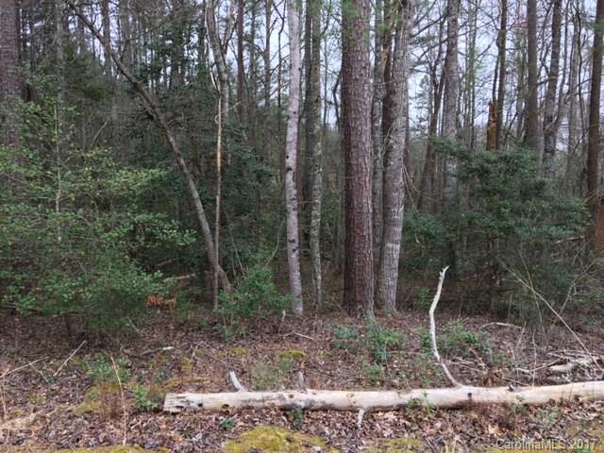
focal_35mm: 29
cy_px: 226
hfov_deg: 61.7
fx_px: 506
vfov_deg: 48.2
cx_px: 302
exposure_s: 1/120
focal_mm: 4.15
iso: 40
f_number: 2.2
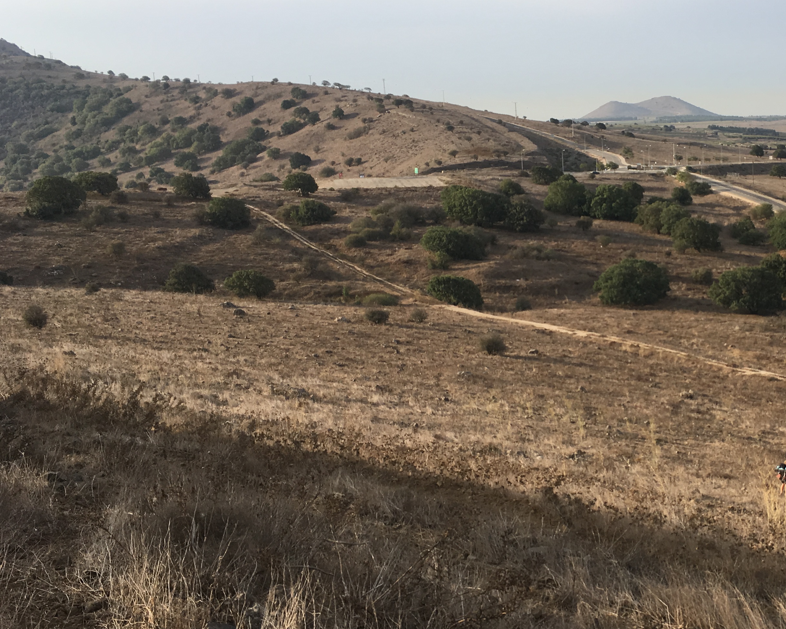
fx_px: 1093
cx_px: 636
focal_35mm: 47
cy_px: 291
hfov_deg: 38.0
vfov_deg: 32.1
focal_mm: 4.15
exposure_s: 1/705
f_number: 2.2
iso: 25
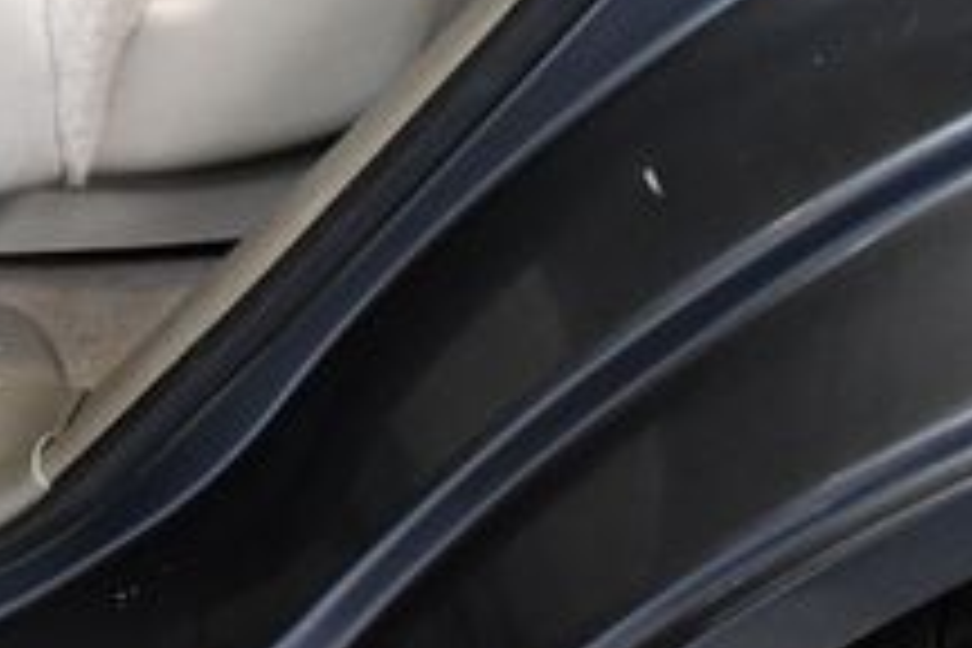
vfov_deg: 12.8
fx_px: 2889
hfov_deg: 18.0
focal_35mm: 107
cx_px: -234
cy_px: 315
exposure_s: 1/125
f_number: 3.5
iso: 2000
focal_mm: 18
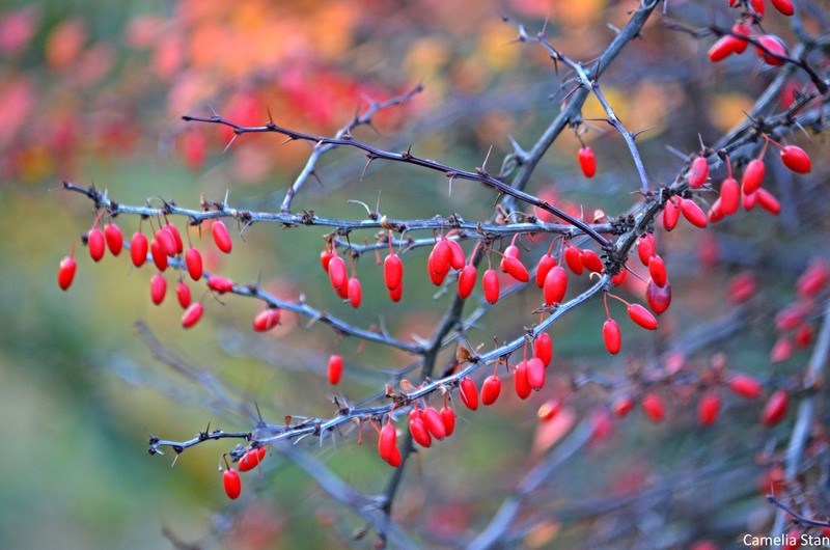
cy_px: 275
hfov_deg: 6.6
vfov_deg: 4.3
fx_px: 7248
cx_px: 415
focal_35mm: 315
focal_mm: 210
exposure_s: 1/250
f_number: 5.3
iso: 1800
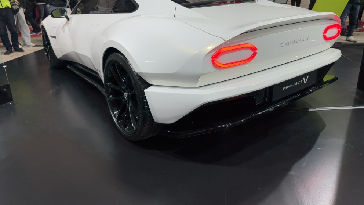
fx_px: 261
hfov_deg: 69.9
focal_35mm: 27
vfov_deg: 42.6
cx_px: 178
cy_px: 77
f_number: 1.78
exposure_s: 1/100
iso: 160
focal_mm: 6.76
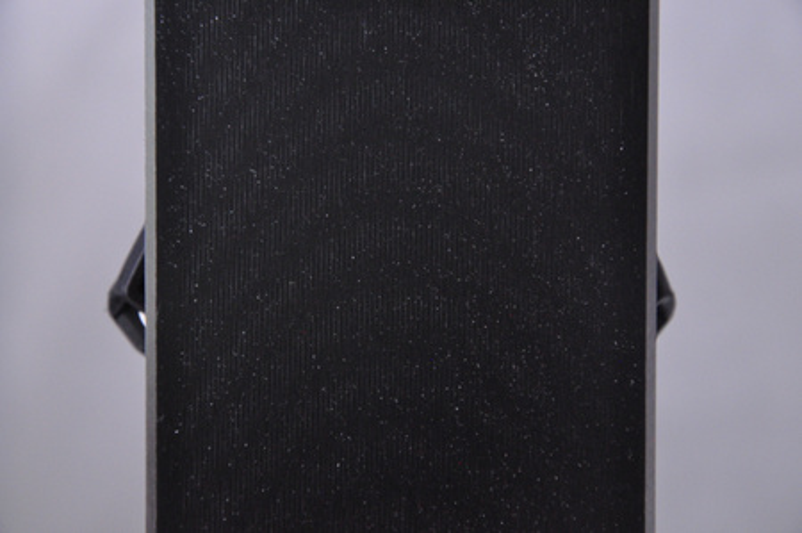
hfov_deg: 13.1
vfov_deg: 8.7
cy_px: 266
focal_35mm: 158
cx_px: 401
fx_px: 3505
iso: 3200
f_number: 9.5
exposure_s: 1/125
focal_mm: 105
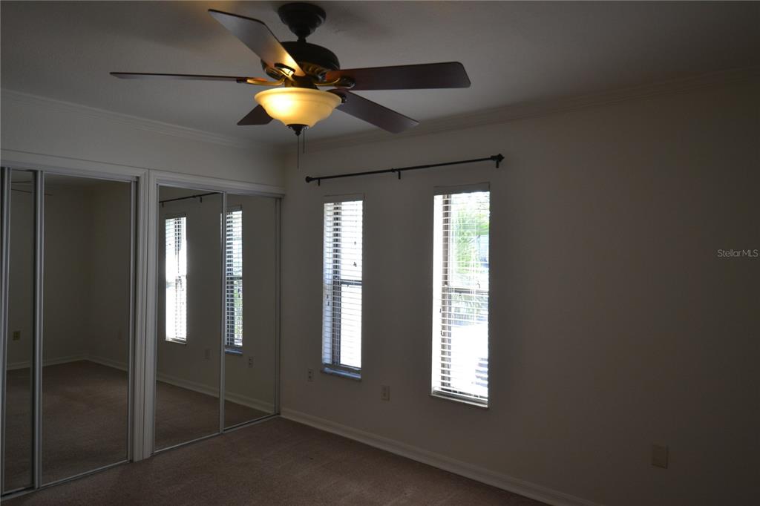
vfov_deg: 53.1
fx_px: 506
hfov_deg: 73.8
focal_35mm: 24
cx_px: 380
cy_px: 253
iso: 400
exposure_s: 1/100
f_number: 5
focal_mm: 16
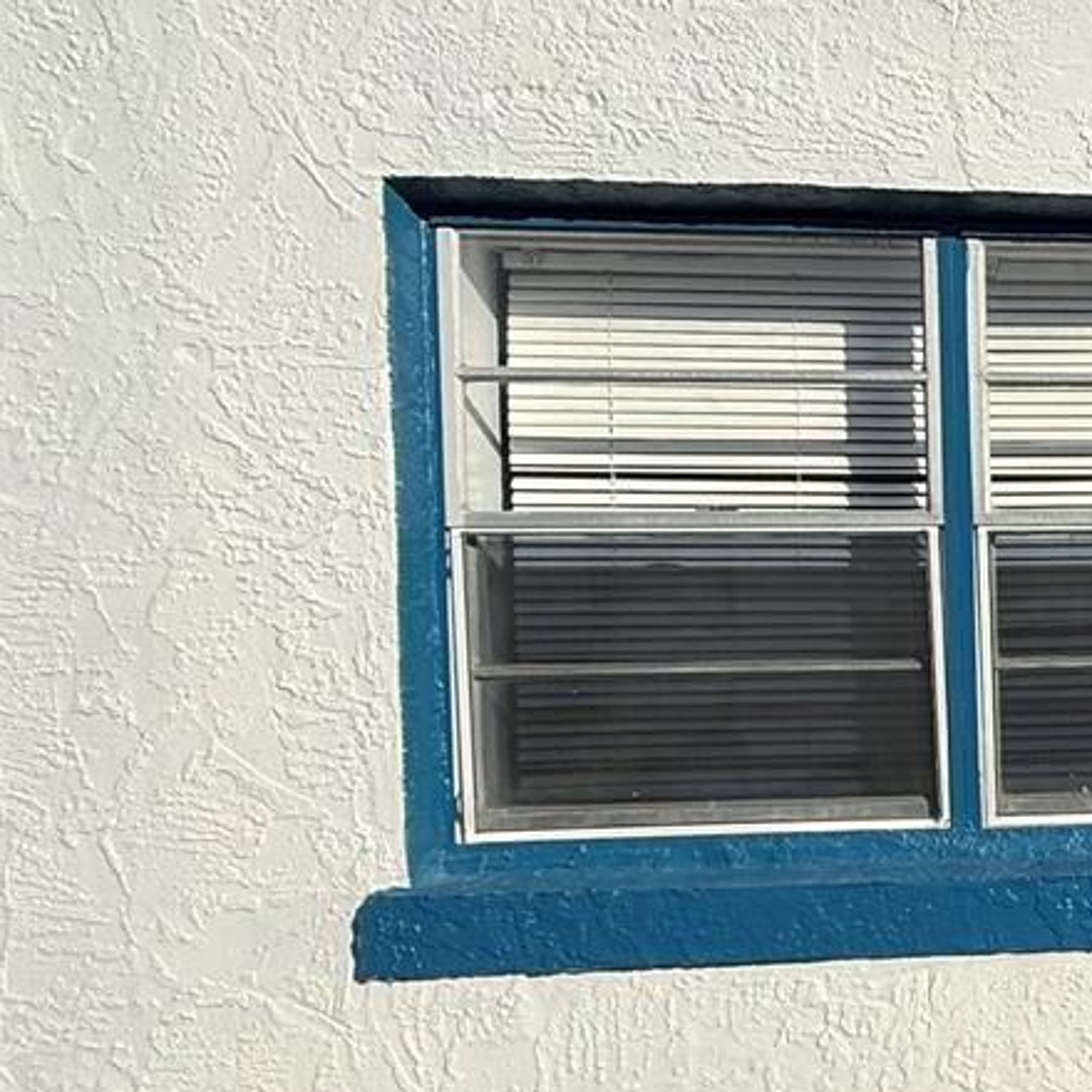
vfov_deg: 37.2
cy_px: 710
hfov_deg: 29.8
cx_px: 1427
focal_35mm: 45
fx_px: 1606
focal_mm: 2.22
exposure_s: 1/5155
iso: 50
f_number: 2.2
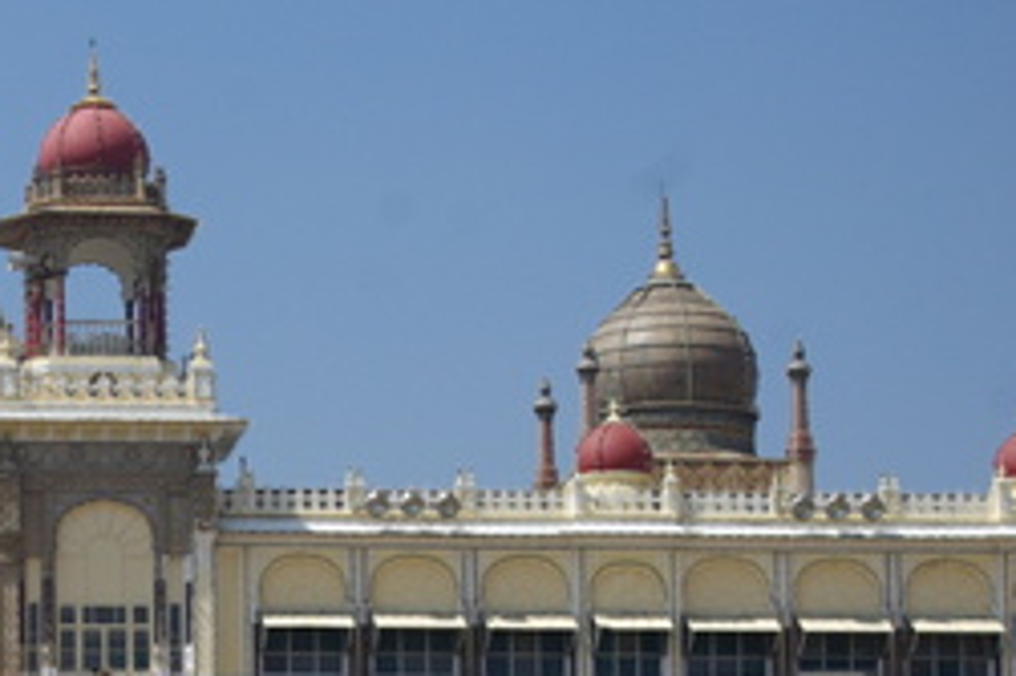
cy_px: 638
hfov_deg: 13.1
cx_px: -202
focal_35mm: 153
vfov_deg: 8.9
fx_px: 4315
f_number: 8
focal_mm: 40
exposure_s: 1/125
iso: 100
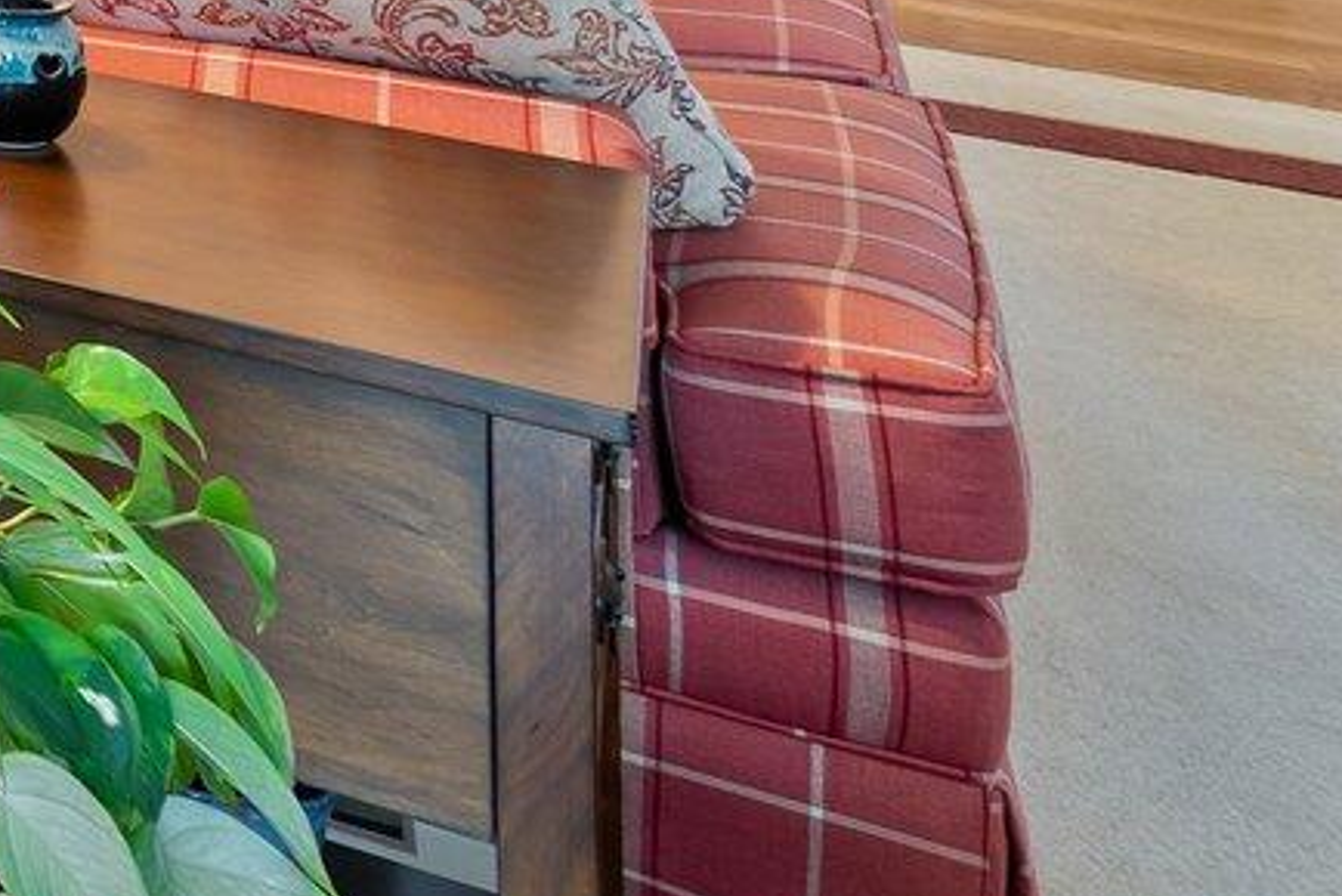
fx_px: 2462
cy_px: -805
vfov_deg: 16.5
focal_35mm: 66
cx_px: -1518
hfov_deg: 17.6
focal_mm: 14
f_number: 8
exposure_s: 1
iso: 400
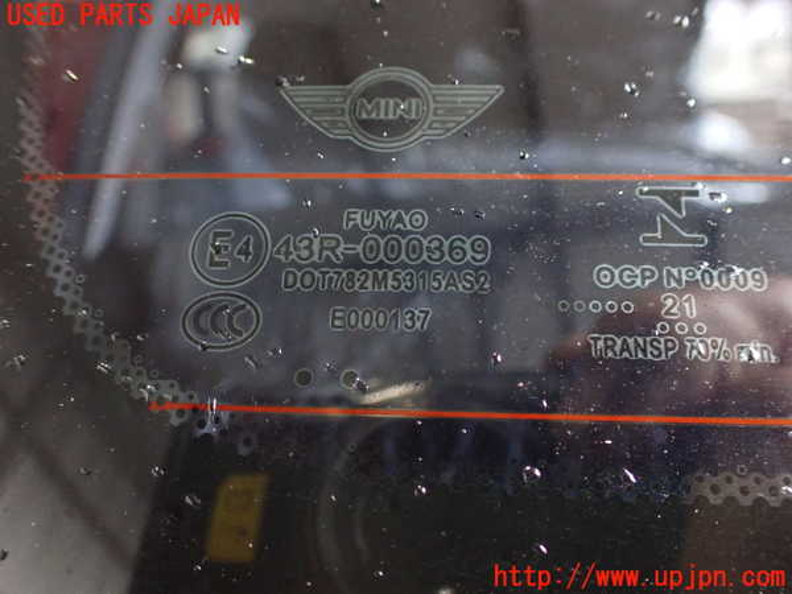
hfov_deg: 60.0
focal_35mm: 30
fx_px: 686
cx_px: 396
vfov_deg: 46.8
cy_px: 297
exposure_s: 1/60
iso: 800
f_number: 2.3
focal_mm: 5.4
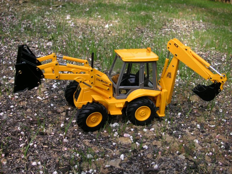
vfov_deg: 38.7
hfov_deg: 50.1
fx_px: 248
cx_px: 116
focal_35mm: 37
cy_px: 87
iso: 50
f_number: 2.8
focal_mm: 6.1
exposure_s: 1/350
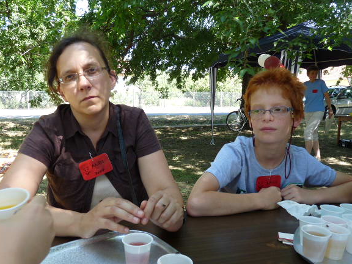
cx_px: 163
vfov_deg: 46.7
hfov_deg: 59.9
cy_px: 144
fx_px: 305
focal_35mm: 30
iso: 100
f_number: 2.8
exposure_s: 1/100
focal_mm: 4.8
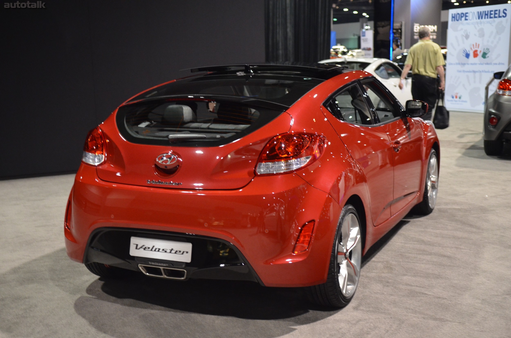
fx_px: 722
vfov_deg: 26.4
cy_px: 169
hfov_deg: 39.0
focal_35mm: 51
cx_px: 256
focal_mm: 34
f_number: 2.8
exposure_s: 1/25
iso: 1600
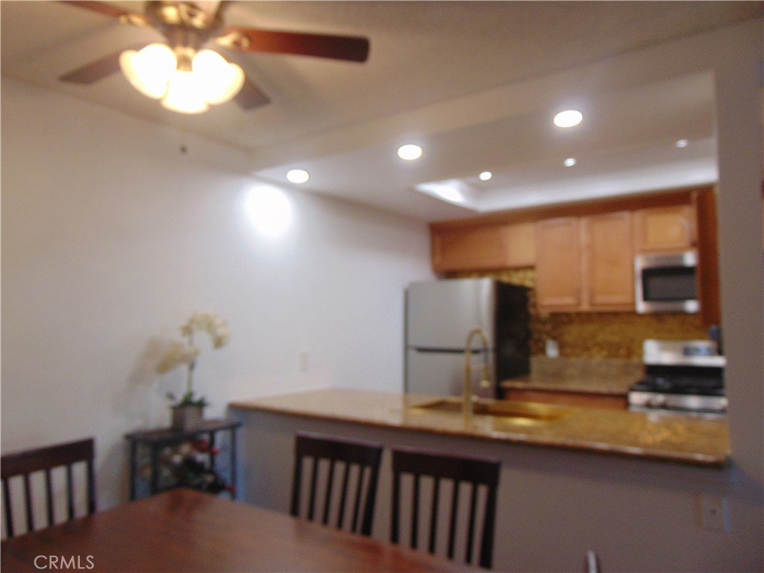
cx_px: 382
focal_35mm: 25
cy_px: 286
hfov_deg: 69.4
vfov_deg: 54.9
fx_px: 552
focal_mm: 4.5
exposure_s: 1/30
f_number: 3
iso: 100
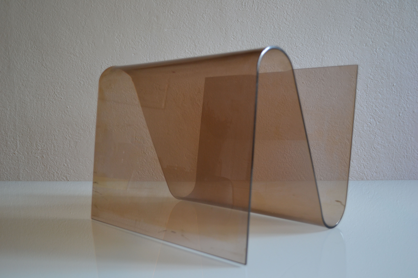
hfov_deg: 53.1
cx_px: 209
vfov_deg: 36.9
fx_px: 418
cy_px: 139
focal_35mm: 36
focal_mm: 24
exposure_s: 1/40
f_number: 4
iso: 400
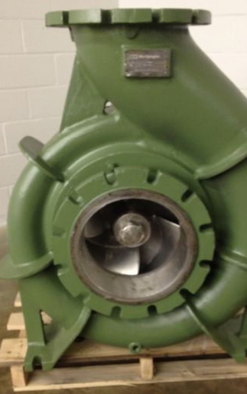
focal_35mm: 46
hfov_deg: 28.0
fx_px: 495
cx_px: 138
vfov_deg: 43.3
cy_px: 230
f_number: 2.4
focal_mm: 4.28
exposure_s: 1/20
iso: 125
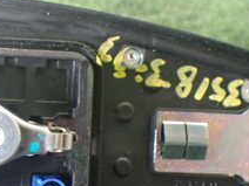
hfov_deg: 22.6
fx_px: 611
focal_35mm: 85
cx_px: 35
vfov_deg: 17.3
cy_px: 136
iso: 800
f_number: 2.3
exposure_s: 1/40
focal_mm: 5.4
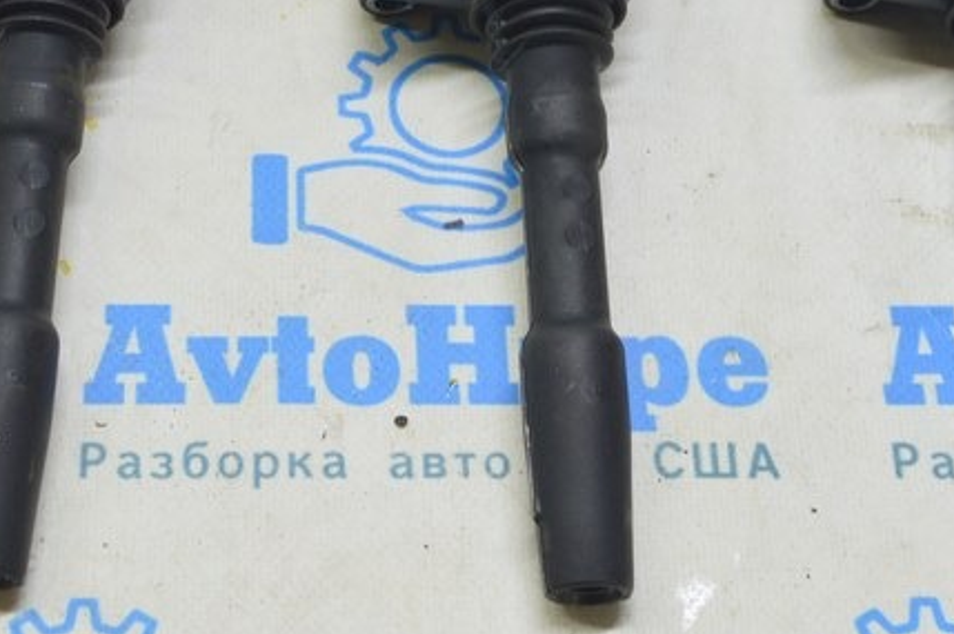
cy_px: 146
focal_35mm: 86
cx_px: 242
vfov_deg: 15.8
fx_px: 2276
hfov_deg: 23.4
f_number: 5.6
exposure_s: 1/20
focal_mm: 24
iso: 400
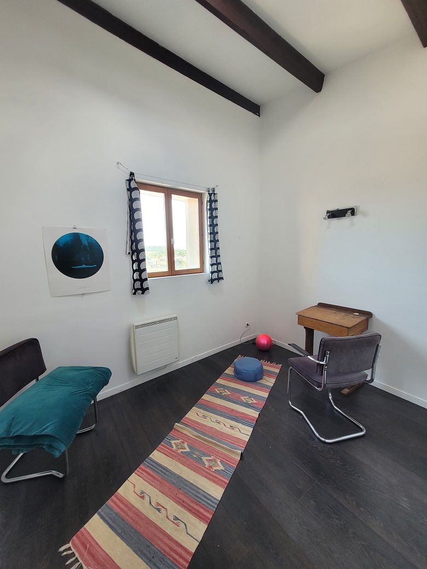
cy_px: 284
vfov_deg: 106.2
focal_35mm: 13
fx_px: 214
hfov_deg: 89.9
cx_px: 214
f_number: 2.2
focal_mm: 1.74
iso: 80
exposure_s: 1/50
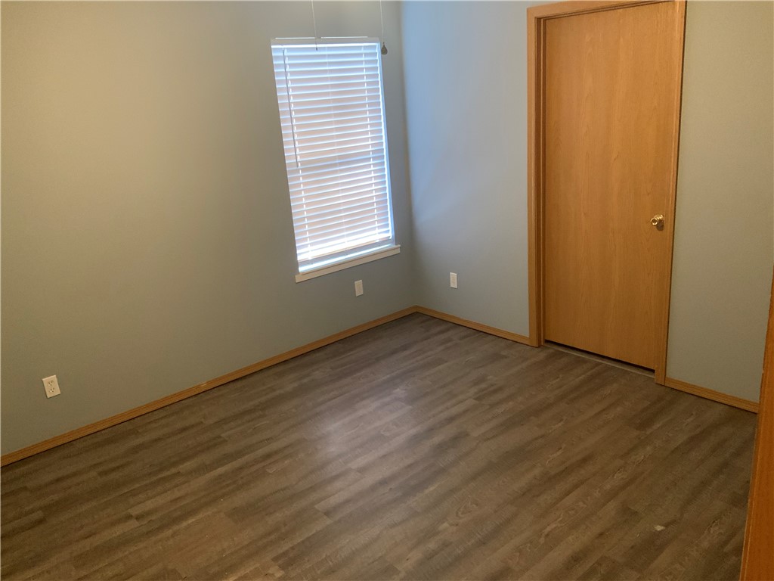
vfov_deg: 48.2
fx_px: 648
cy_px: 290
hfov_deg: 61.7
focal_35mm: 29
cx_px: 387
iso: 250
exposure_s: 1/30
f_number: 1.8
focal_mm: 3
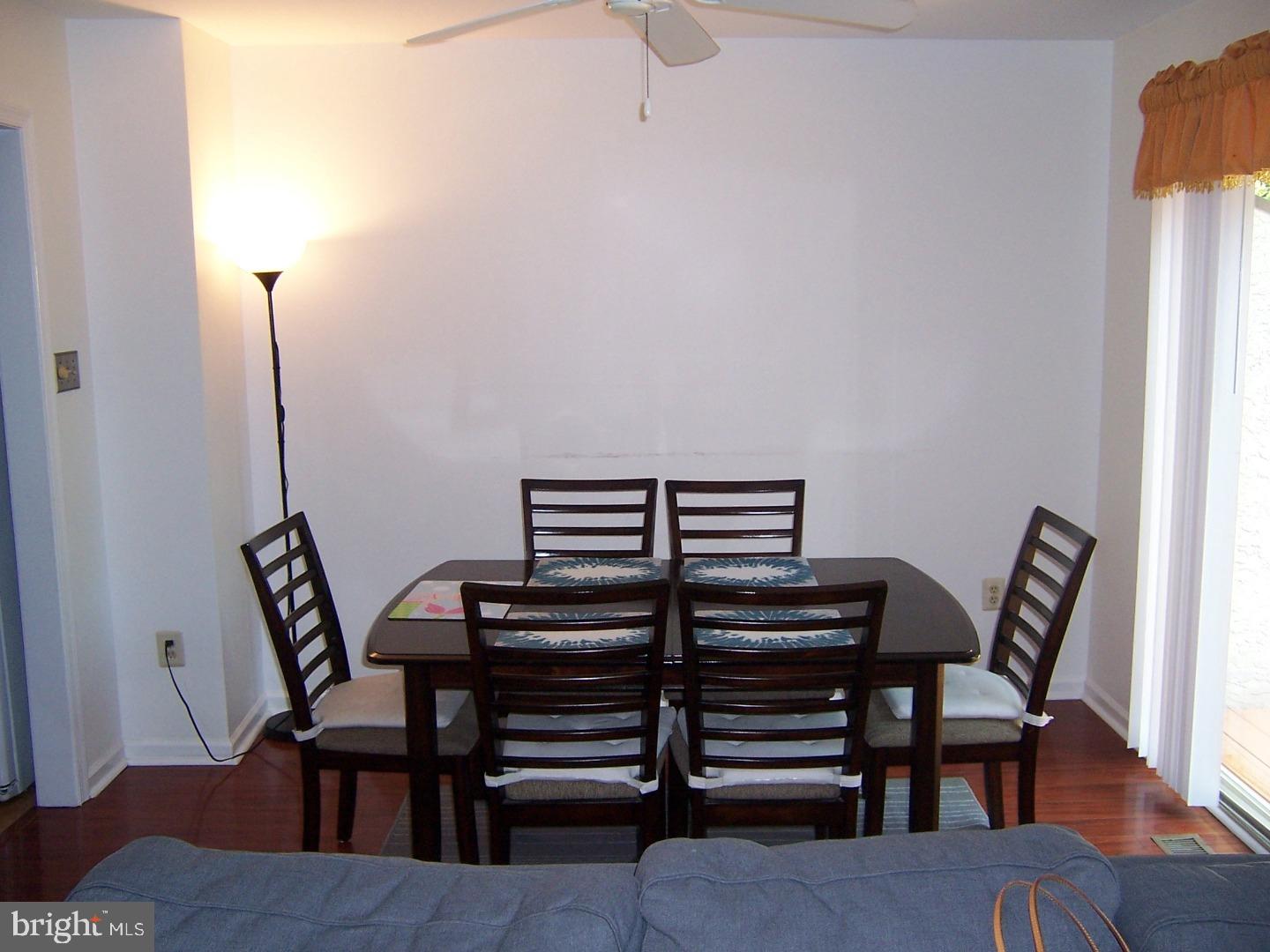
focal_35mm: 33
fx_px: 1211
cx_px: 635
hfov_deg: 55.4
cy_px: 476
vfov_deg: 42.9
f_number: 2.8
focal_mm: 5.5
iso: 140
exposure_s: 1/60
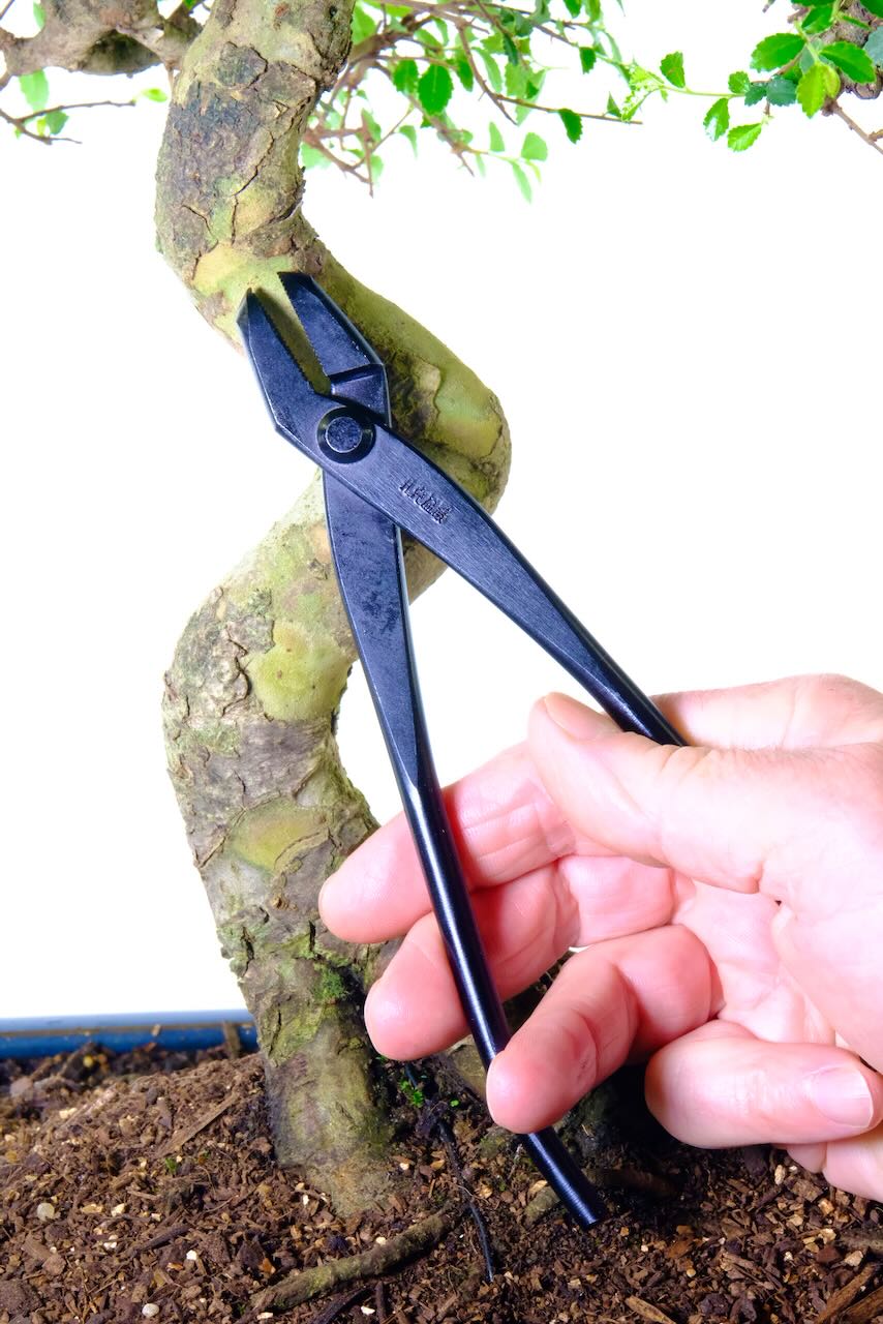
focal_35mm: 192
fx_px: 7060
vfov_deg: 10.7
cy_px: 662
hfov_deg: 7.2
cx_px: 442
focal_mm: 128
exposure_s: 1/8
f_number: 18
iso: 3200
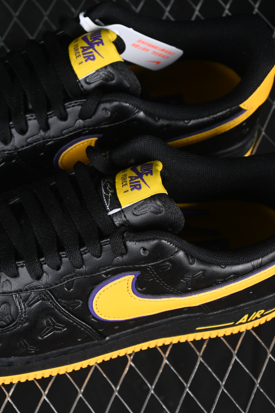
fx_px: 1295
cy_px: 207
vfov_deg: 18.1
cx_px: 72
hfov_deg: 12.1
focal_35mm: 113
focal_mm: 50
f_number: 6.3
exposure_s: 1/50
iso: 160
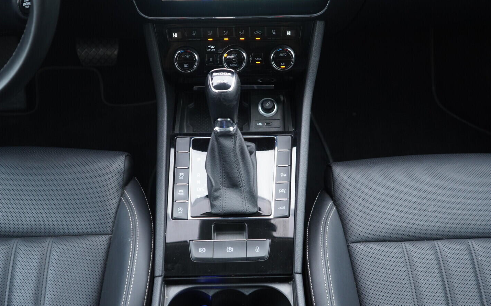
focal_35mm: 37
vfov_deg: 34.4
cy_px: 158
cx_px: 244
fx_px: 495
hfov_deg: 52.8
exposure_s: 1/40
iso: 500
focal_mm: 24
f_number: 2.8
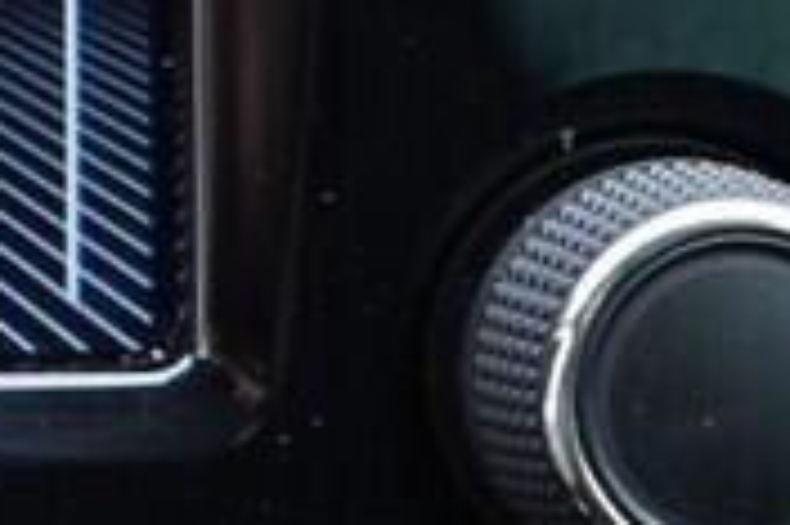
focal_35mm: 210
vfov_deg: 6.4
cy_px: -411
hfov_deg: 8.8
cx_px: -1181
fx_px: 4604
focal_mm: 24
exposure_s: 1/40
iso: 400
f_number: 2.8
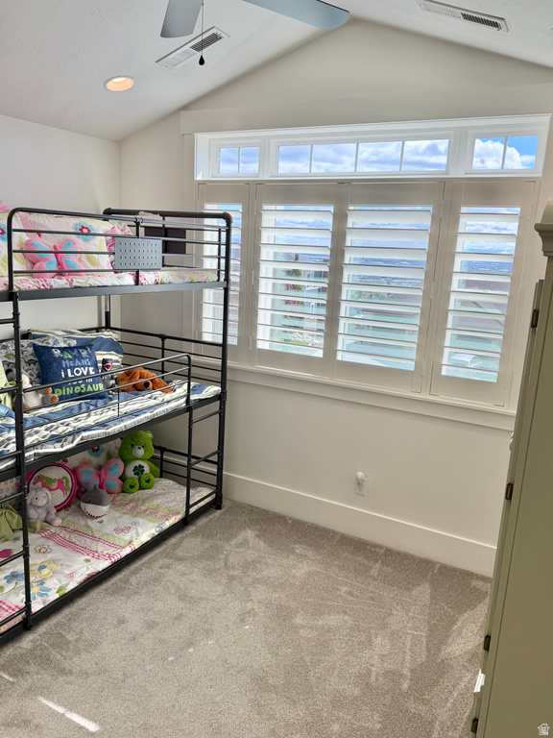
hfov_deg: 56.8
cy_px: 369
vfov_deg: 71.6
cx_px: 276
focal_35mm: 24
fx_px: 511
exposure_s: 1/1292
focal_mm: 6.76
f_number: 1.78
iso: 100
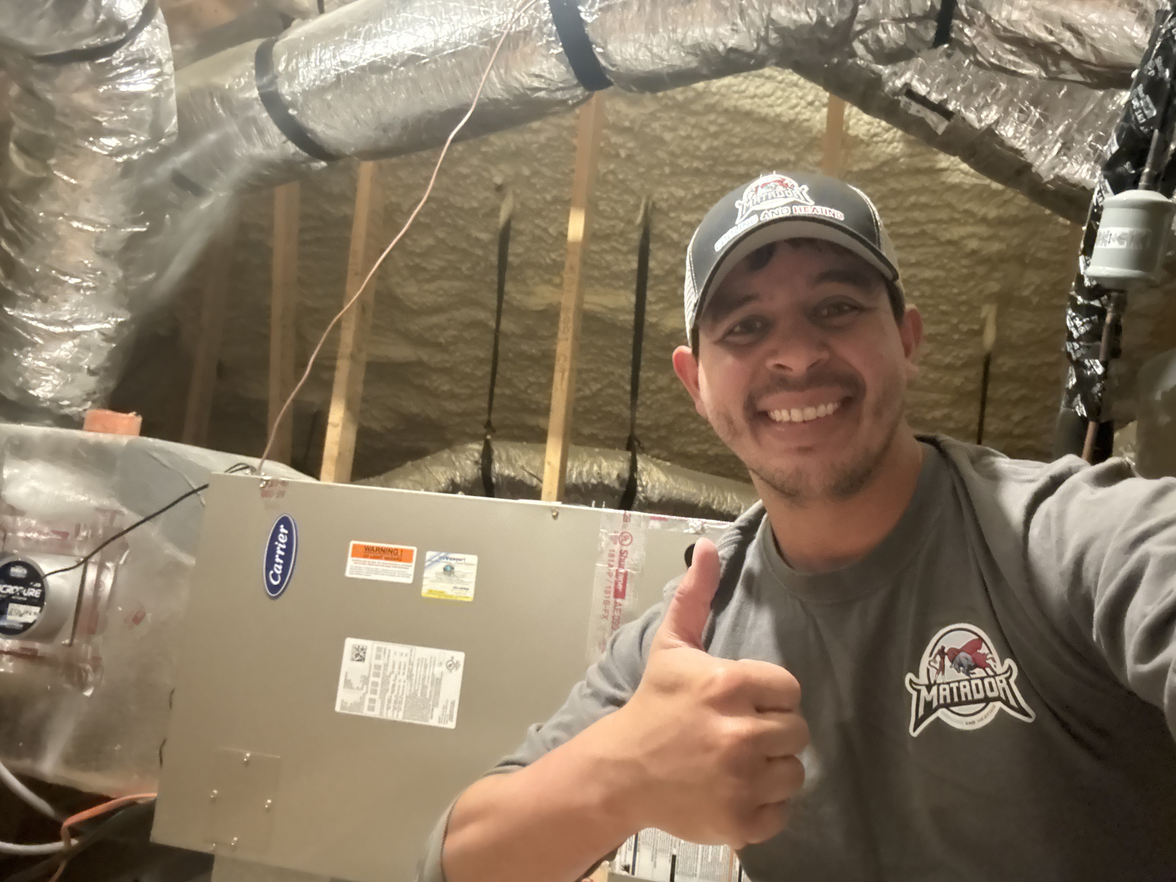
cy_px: 441
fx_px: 781
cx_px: 588
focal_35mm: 23
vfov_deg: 58.9
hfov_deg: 73.9
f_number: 1.9
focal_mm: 2.69
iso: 1000
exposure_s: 1/15
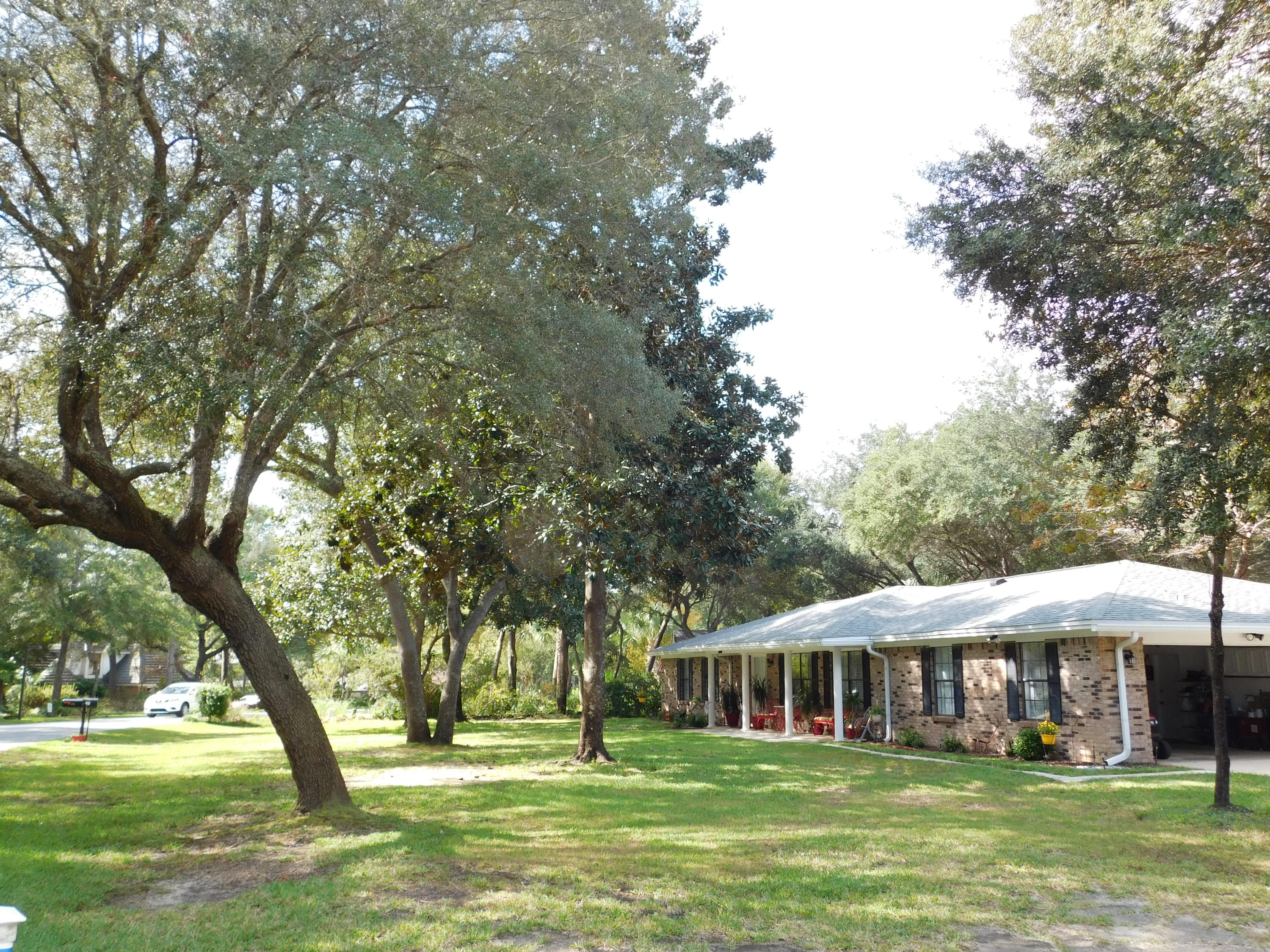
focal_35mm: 30
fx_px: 1101
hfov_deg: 60.0
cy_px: 476
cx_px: 635
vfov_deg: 46.8
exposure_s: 1/200
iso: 125
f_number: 3.2
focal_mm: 5.3
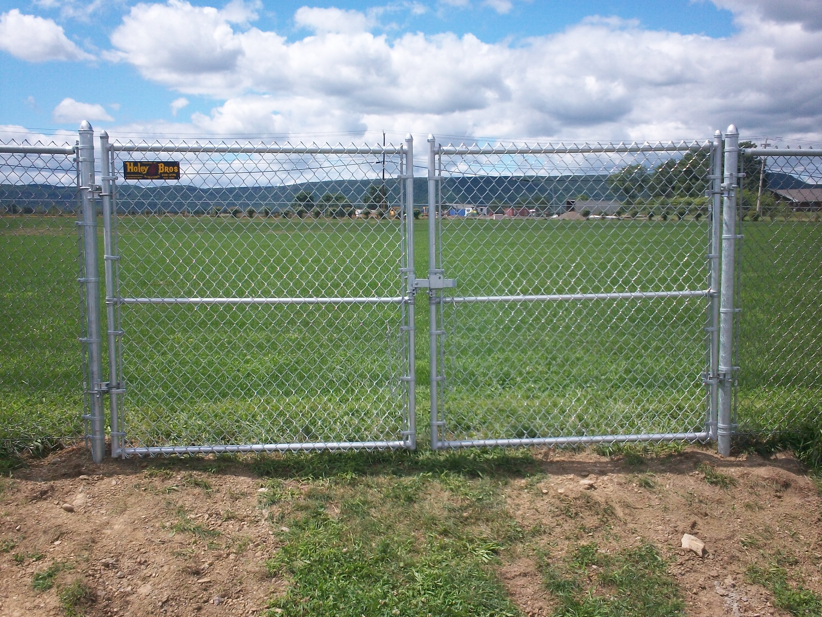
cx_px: 411
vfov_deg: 37.7
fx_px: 902
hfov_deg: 49.0
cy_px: 308
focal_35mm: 38
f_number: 4.5
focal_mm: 6.3
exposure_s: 1/640
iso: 80
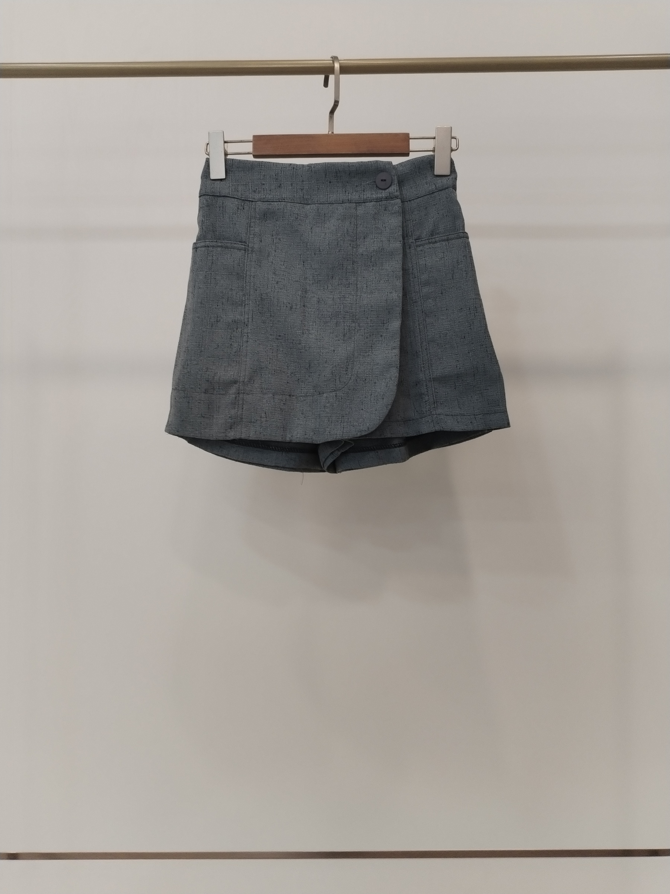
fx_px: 748
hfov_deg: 48.2
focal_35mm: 29
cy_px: 447
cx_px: 335
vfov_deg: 61.7
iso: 222
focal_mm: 4.75
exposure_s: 1/60
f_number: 1.8
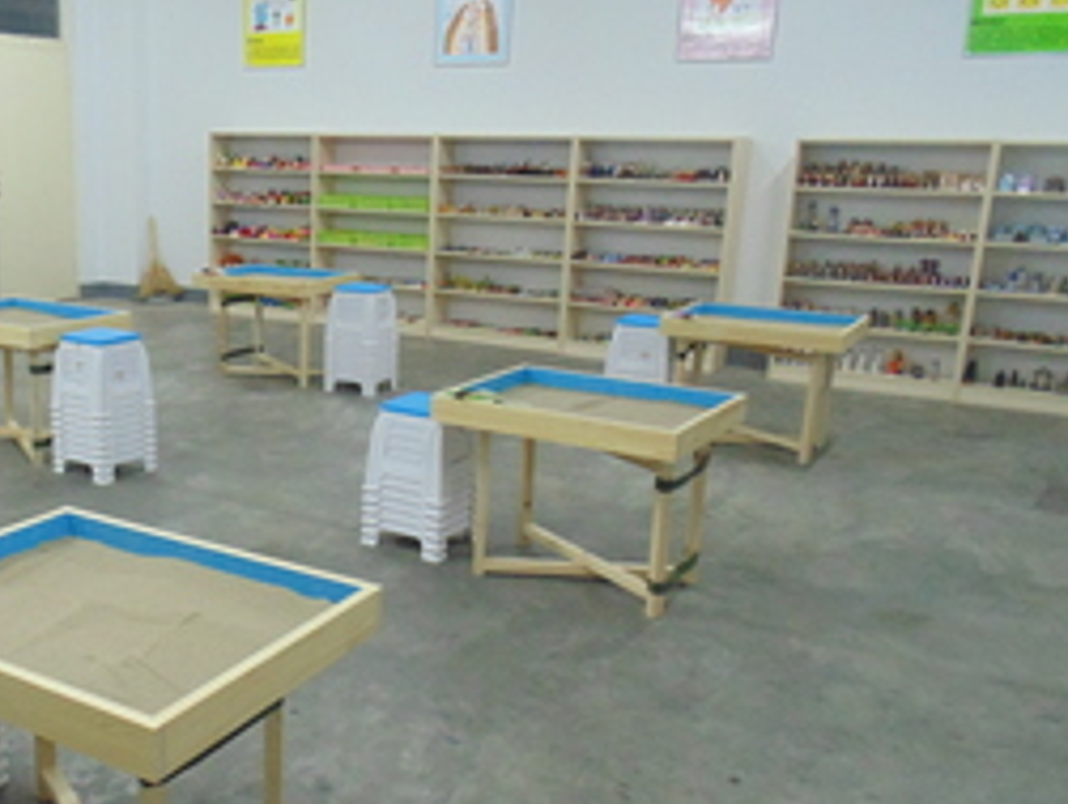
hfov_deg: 50.5
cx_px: 277
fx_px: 1081
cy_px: 459
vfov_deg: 40.7
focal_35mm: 35
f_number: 3.1
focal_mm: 4
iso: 400
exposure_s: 1/25
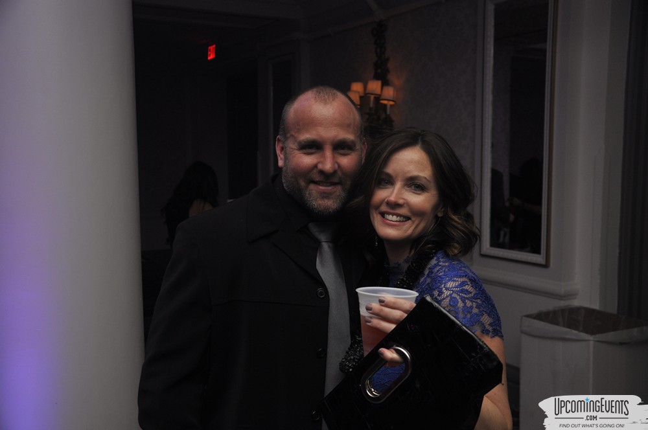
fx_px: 674
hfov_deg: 51.3
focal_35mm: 38
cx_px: 324
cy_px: 215
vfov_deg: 35.4
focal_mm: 25
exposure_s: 1/60
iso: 400
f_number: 5
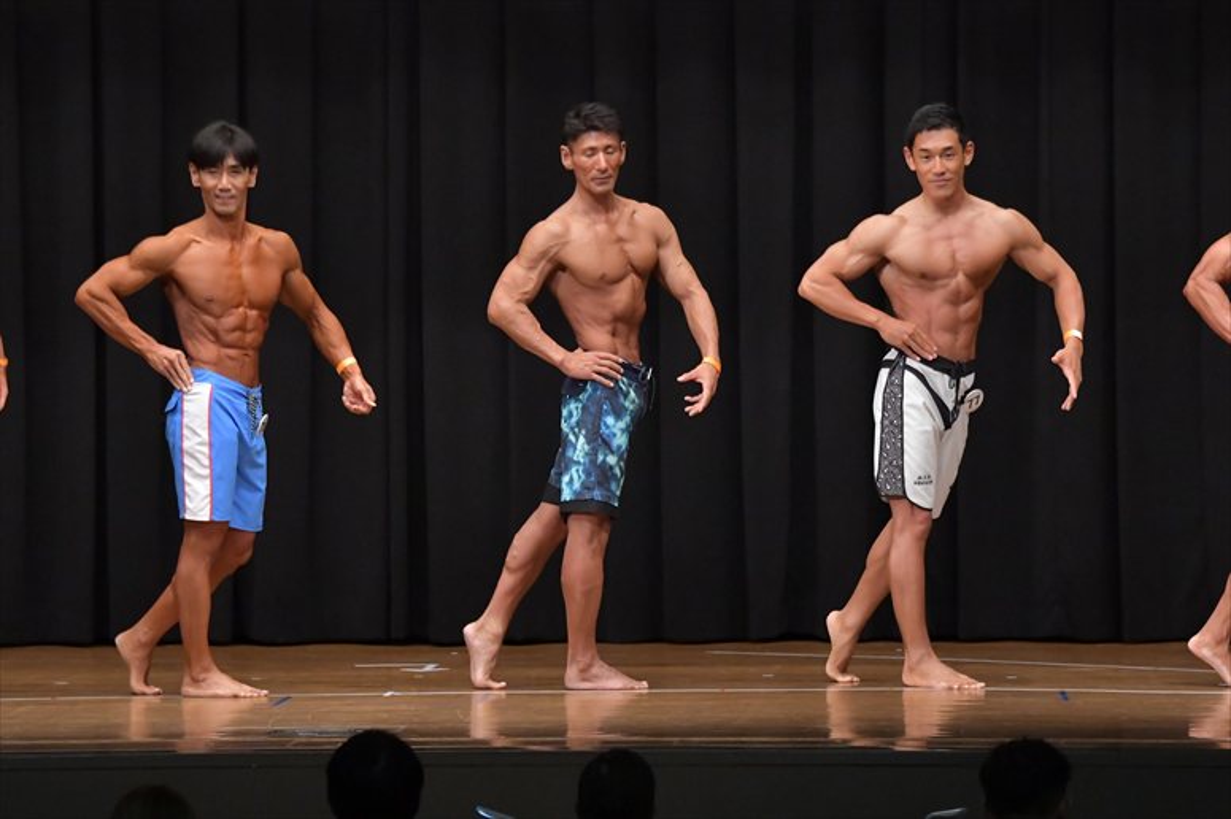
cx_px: 616
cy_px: 410
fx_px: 6391
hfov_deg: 11.0
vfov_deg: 7.3
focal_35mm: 187
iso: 6400
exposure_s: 1/400
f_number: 5.6
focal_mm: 125
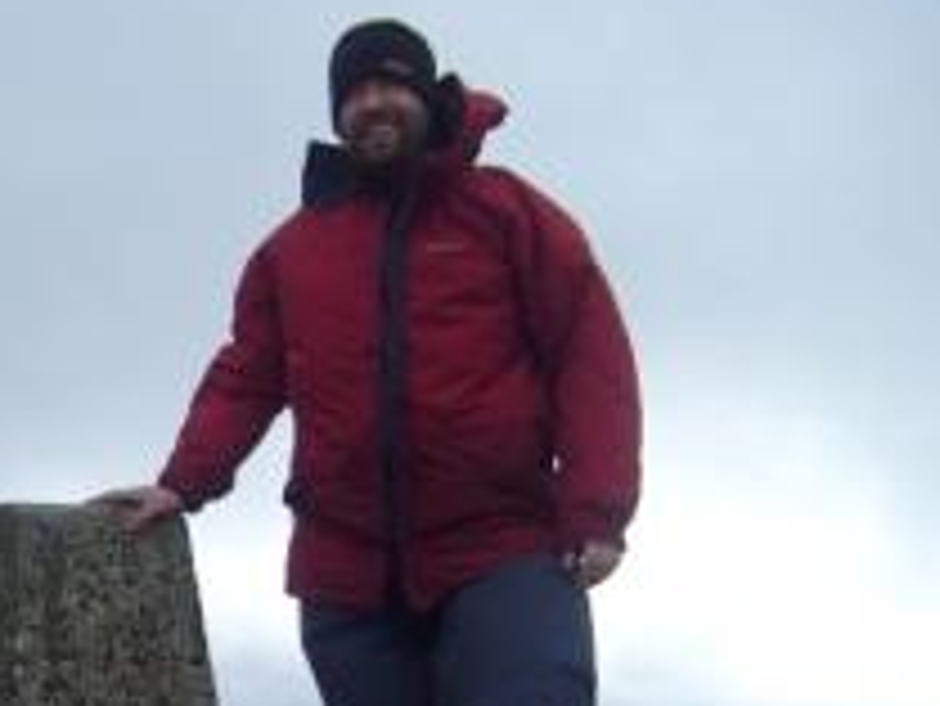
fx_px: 2038
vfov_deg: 19.5
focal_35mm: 75
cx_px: 31
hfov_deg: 24.9
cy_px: 553
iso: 80
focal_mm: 5.8
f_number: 7.1
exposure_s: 1/250
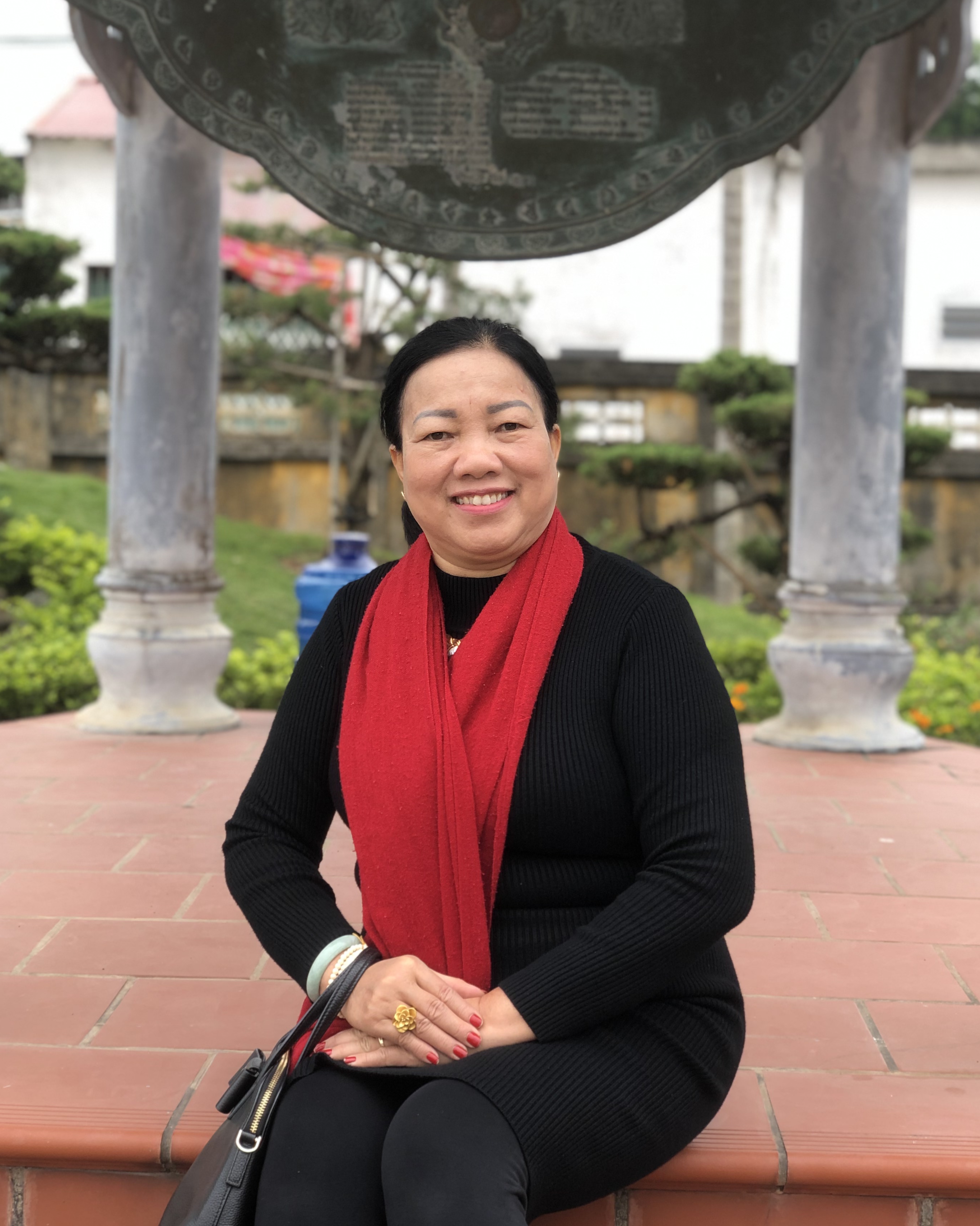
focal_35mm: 60
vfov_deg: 31.4
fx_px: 2175
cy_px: 504
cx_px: 489
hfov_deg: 25.4
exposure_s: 1/60
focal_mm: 6
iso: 16
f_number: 2.4
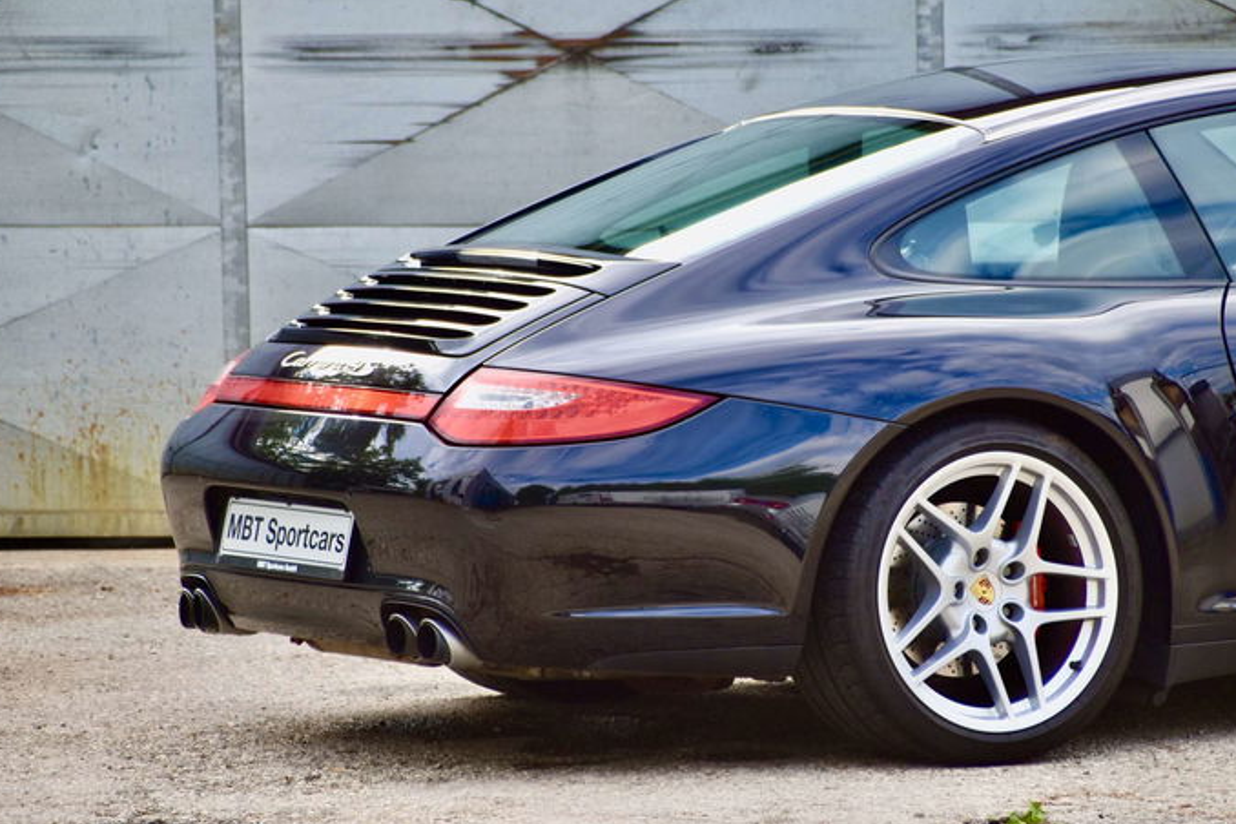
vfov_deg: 5.1
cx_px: 673
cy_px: 403
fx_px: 9338
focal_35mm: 272
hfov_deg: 7.6
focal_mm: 160
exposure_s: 1/500
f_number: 6
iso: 360
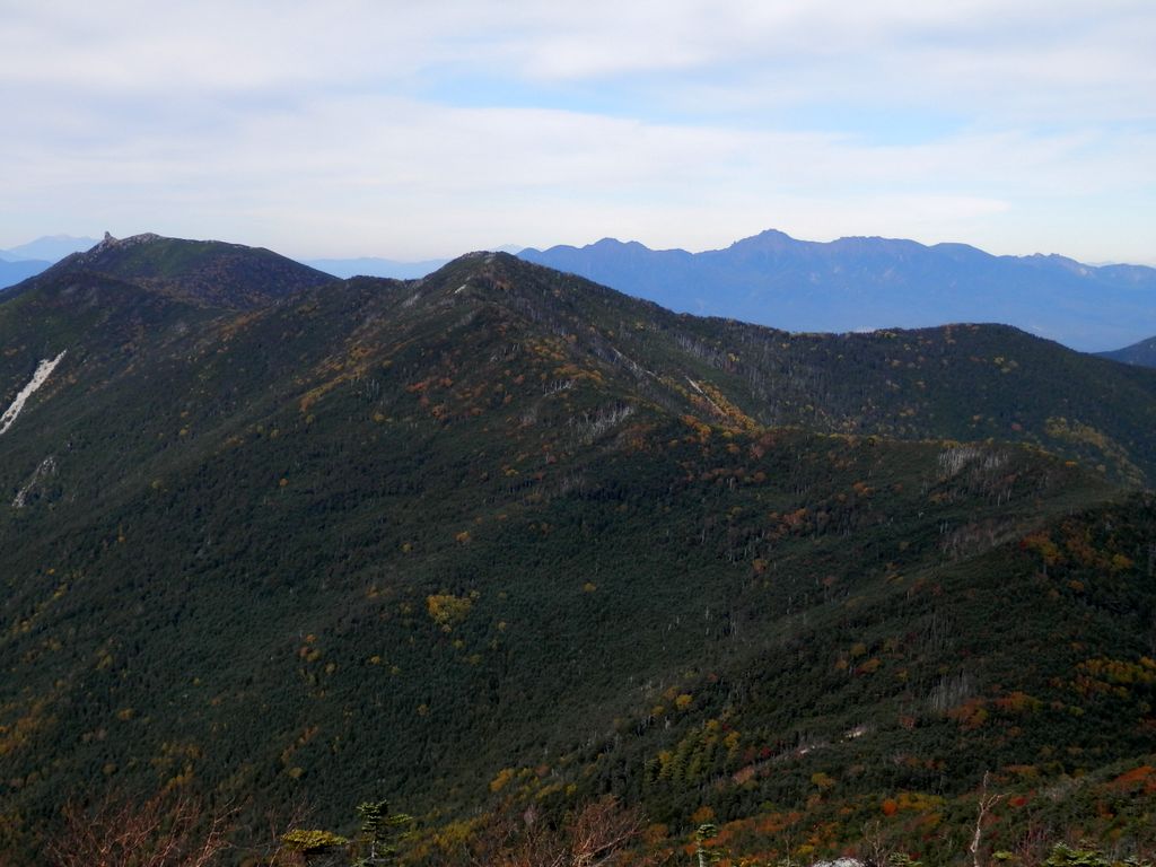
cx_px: 578
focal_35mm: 54
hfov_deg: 35.5
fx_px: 1803
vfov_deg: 27.0
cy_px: 434
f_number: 4.1
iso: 80
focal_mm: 9.8
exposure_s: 1/500
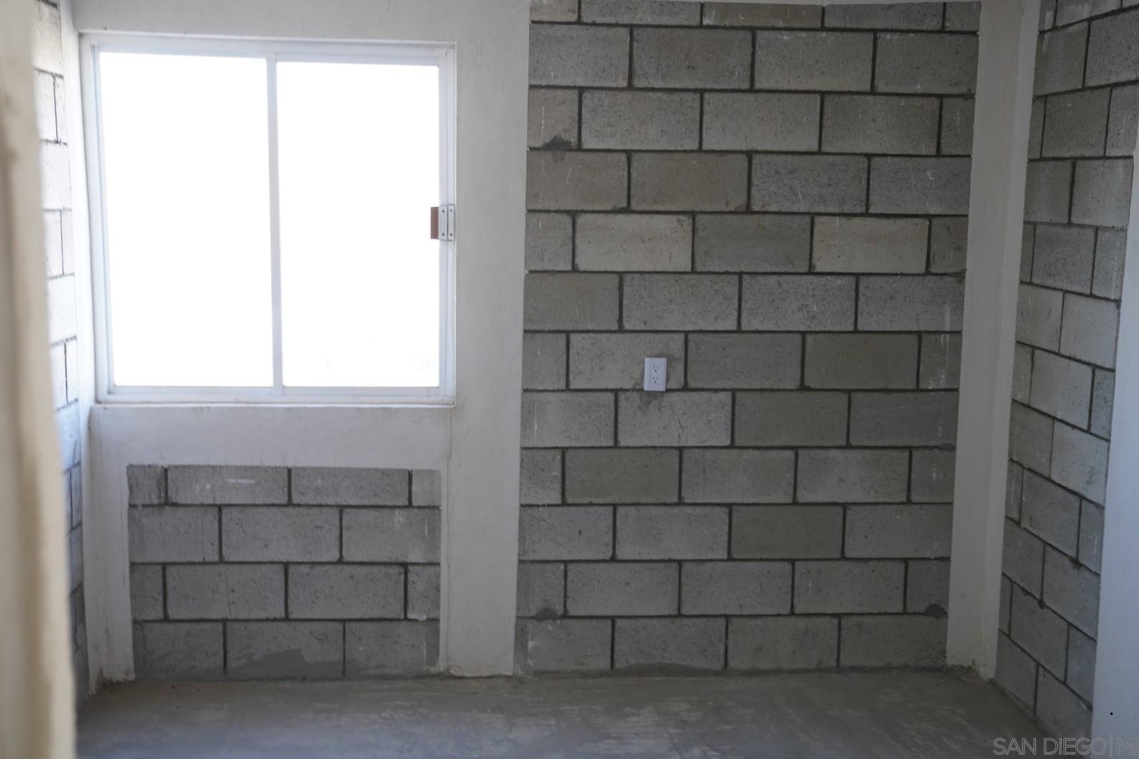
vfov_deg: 33.4
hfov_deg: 48.5
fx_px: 1265
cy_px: 373
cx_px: 582
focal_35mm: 40
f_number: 4
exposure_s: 1/60
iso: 400
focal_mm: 39
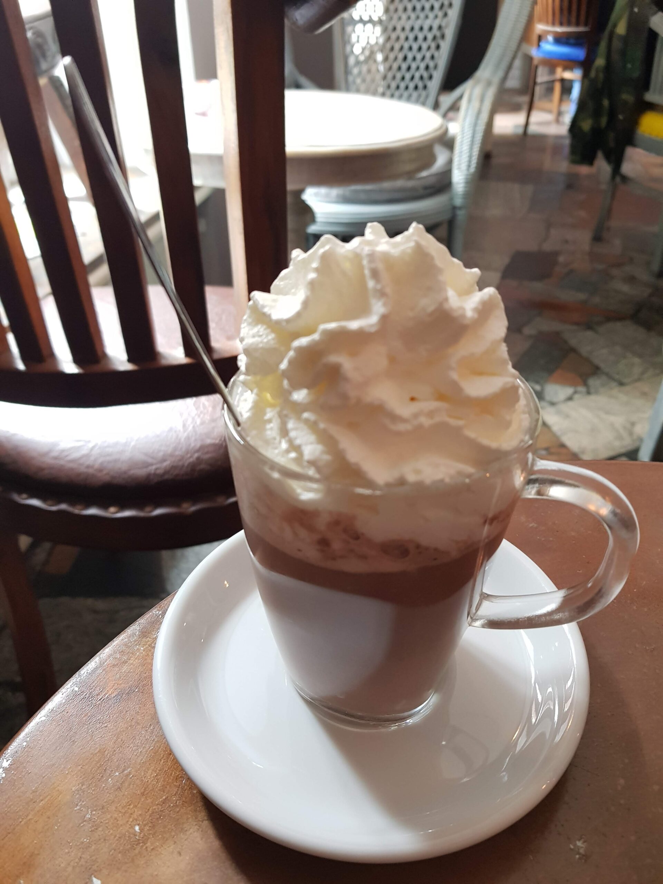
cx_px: 332
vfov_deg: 67.3
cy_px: 442
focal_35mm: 26
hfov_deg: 53.1
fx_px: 664
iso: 250
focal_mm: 4.2
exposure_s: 1/33
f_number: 1.7
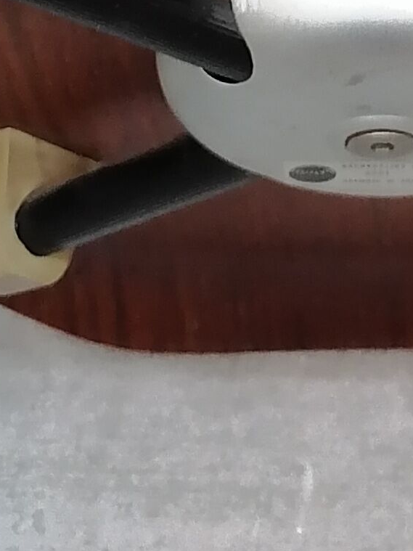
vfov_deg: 11.7
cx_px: 428
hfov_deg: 10.7
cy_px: -782
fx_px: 2180
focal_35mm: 137
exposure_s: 1/33.3
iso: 320
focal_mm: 5.3
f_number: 1.8
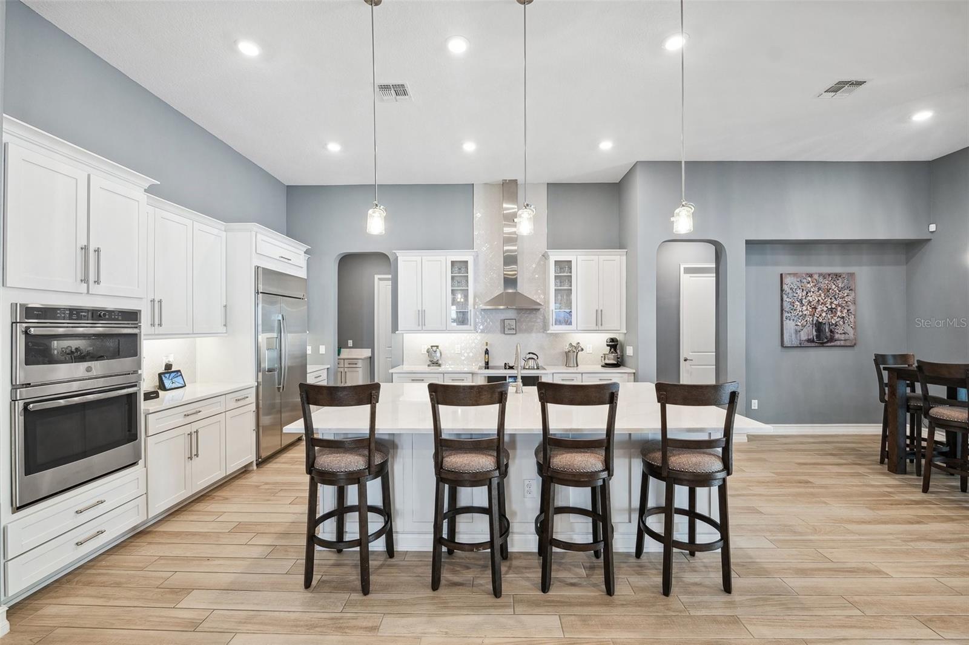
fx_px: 377
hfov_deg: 104.3
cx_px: 484
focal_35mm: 14
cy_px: 322
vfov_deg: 81.2
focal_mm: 14
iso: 400
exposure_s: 1/8
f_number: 8
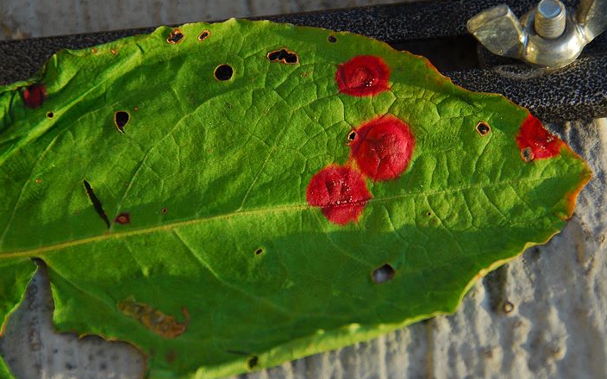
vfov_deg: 5.0
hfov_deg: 7.9
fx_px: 4384
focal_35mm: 265
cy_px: 174
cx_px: 325
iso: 200
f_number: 5.6
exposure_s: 1/125
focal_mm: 150
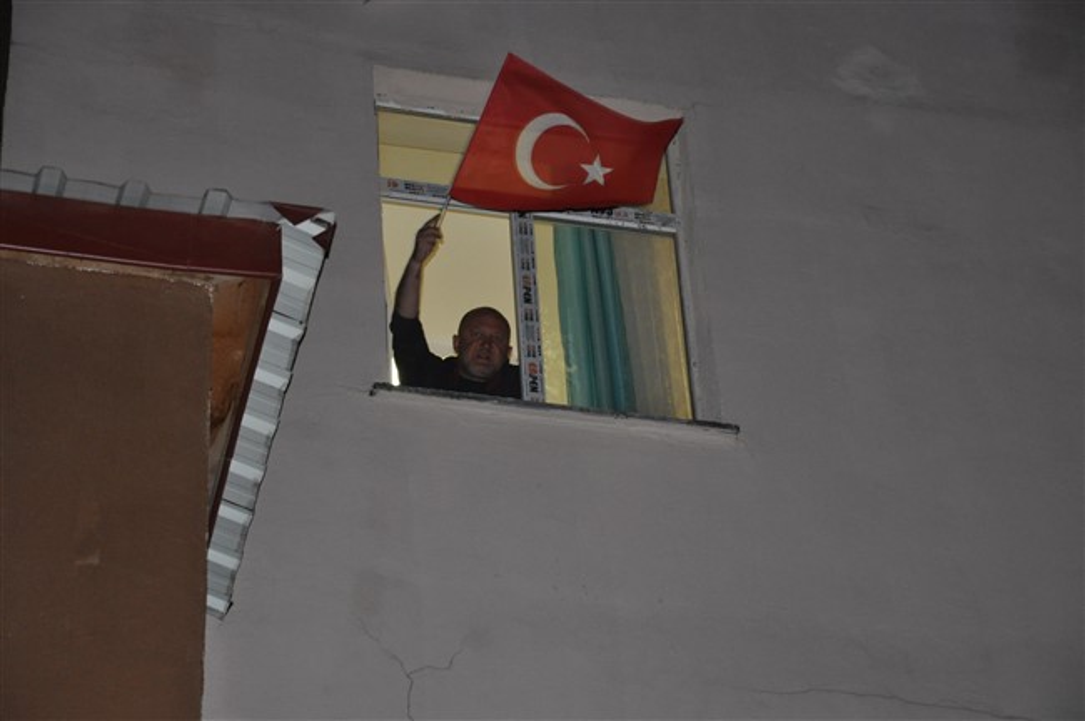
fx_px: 3387
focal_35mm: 112
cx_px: 542
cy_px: 360
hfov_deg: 18.2
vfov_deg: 12.2
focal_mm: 75
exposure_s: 1/60
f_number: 5.3
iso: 1000
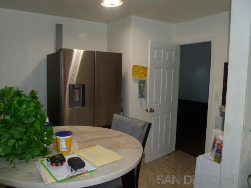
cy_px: 94
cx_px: 126
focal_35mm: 28
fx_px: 203
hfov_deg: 63.4
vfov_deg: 49.7
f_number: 3.3
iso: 320
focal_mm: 5
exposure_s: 1/30
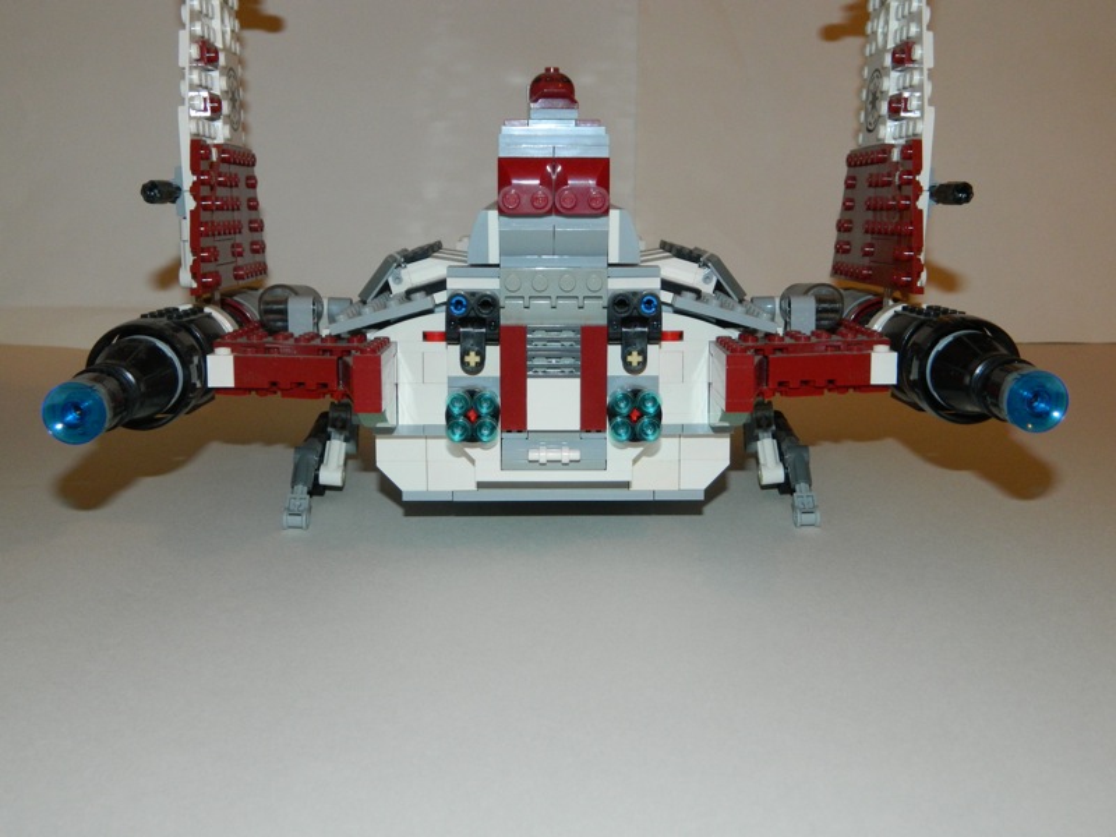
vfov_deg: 35.1
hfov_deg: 45.8
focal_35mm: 41
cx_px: 558
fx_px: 1322
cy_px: 418
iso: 200
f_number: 3.5
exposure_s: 1/40
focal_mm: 7.3
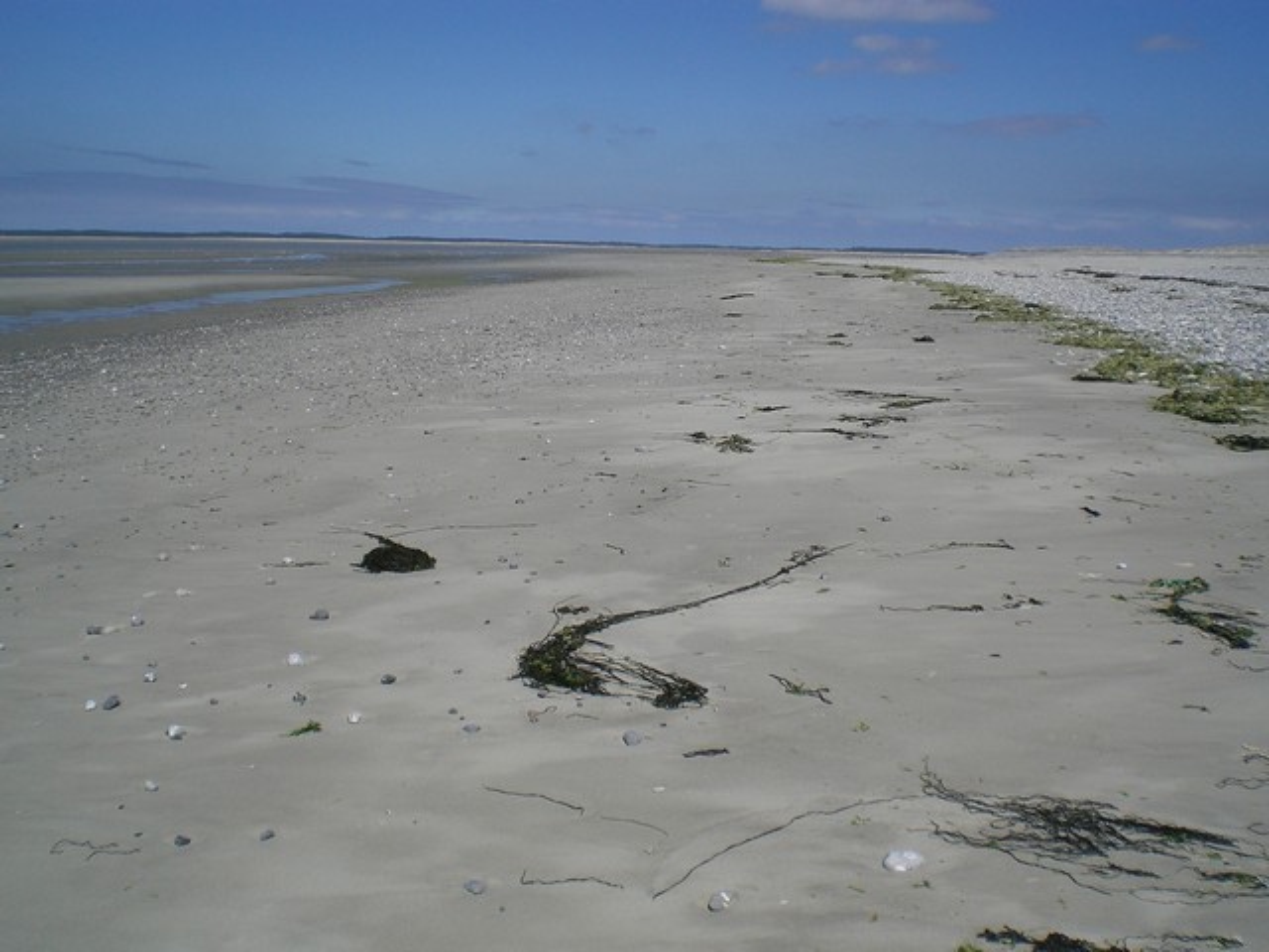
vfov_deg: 37.7
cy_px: 476
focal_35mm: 38
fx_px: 1393
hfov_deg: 49.0
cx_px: 634
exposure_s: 1/1000
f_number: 4.4
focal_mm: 6.3
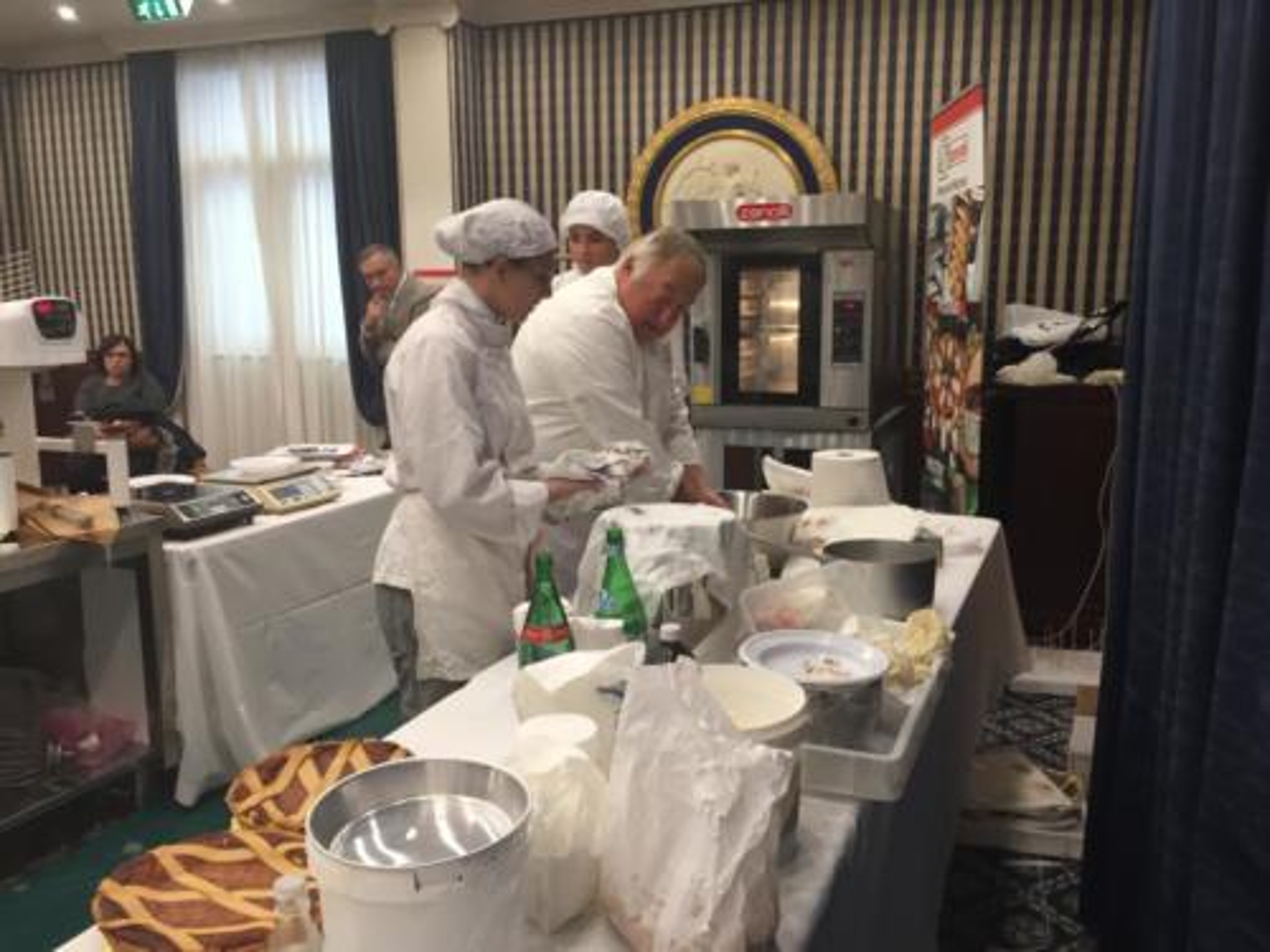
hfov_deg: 61.7
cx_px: 635
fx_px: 1064
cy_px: 476
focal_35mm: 29
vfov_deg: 48.2
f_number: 2.2
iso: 80
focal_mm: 4.15
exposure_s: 1/33
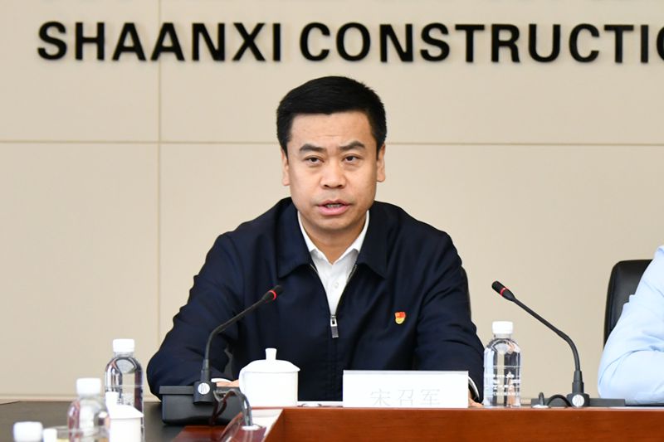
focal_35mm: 110
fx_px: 2028
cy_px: 221
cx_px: 332
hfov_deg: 18.6
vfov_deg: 12.4
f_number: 3.5
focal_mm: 110
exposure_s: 1/200
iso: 1000
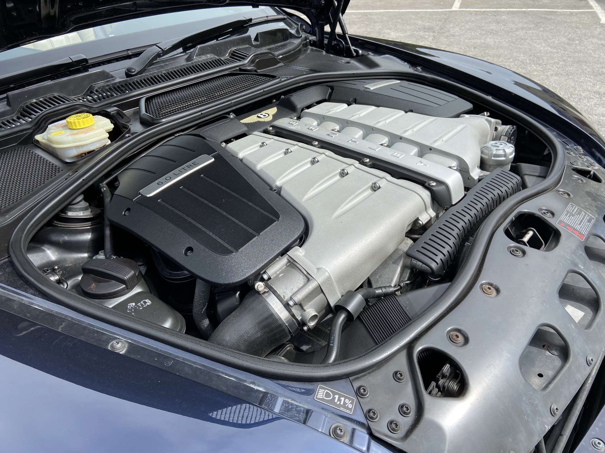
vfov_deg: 53.1
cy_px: 226
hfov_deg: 67.3
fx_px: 454
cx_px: 302
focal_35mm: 26
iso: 32
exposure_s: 1/1346
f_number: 1.8
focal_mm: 4.25
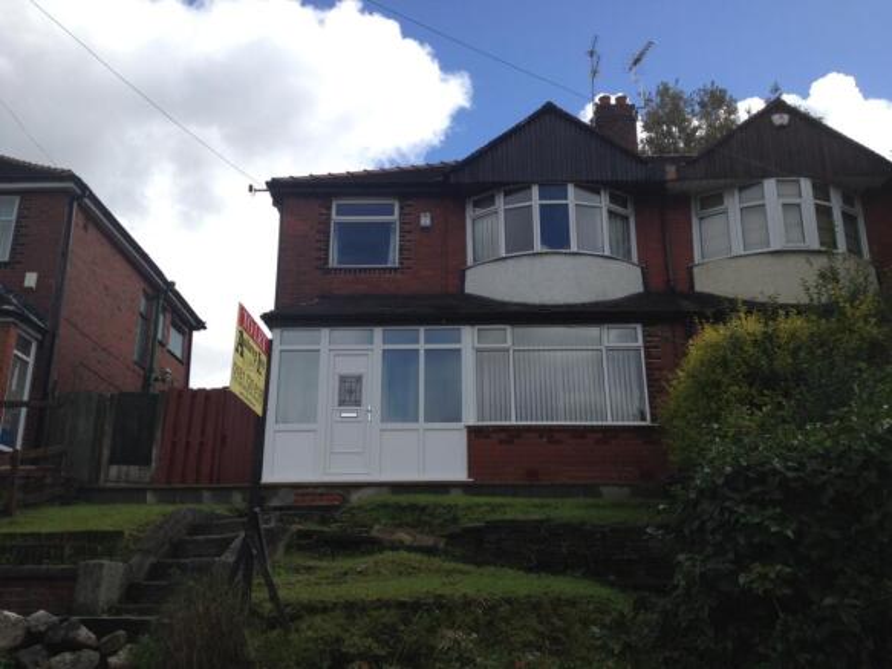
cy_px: 334
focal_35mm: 35
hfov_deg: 52.6
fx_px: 902
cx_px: 446
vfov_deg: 40.7
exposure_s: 1/1623
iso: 64
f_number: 2.4
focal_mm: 4.28
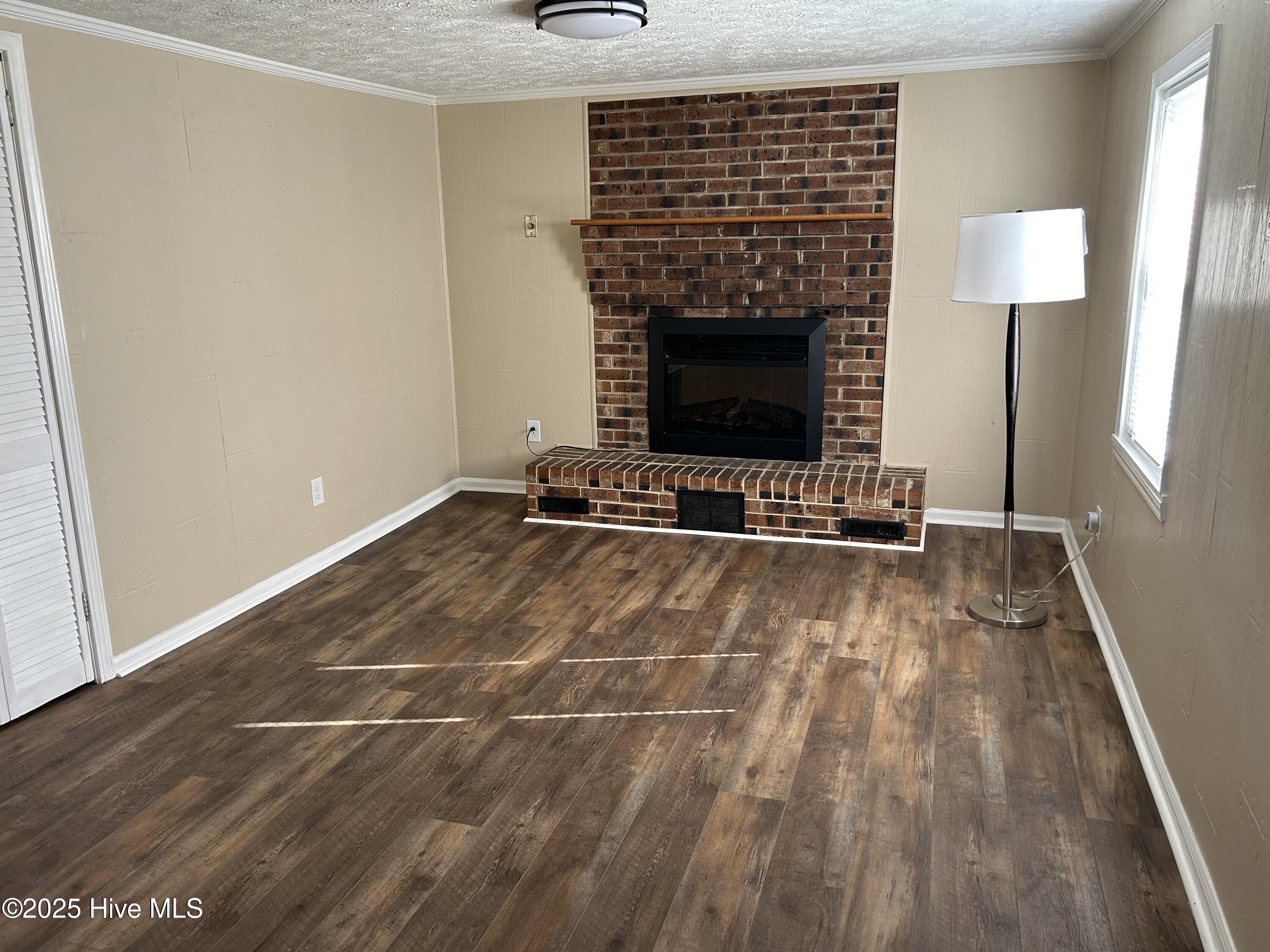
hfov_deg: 67.3
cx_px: 635
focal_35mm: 26
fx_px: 954
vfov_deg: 53.1
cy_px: 476
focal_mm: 5.7
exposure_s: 1/121
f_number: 1.5
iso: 100
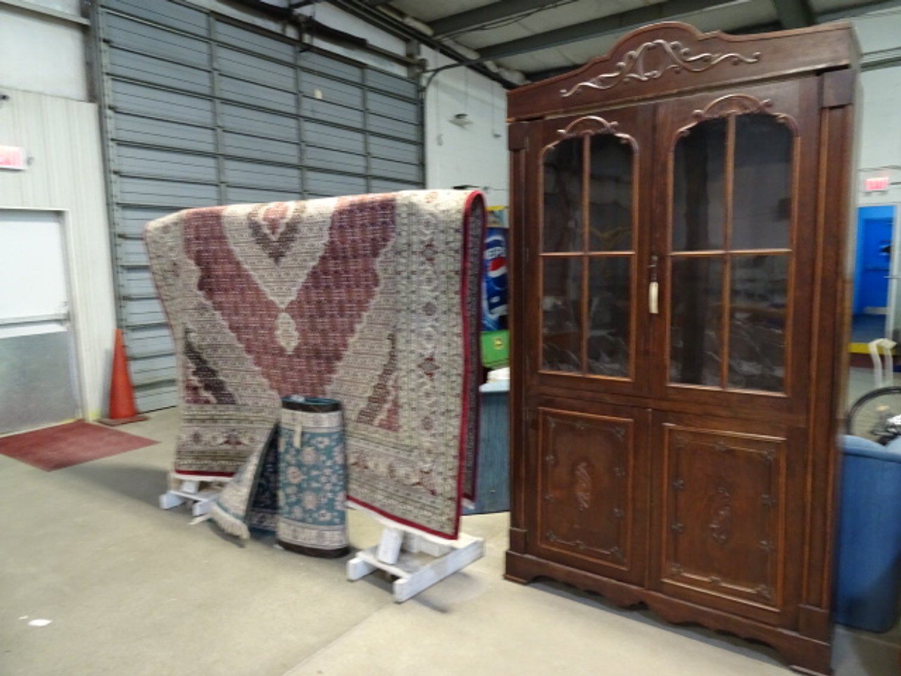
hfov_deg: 71.6
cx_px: 450
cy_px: 338
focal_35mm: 24
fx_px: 625
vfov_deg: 56.8
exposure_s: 1/25
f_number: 3.5
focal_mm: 4.1
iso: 800
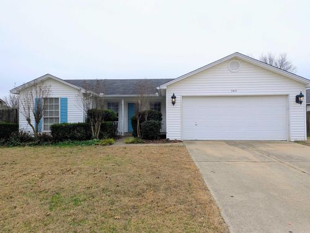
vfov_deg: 56.9
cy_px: 116
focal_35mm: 24
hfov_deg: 71.5
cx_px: 155
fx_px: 215
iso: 48
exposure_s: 1/967
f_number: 1.85
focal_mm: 6.81
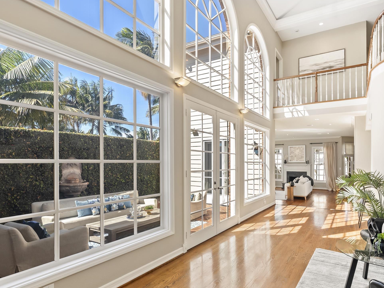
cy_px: 161
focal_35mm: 20
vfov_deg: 65.7
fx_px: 222
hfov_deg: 80.6
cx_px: 234
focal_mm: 16
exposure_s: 1/20
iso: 500
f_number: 8
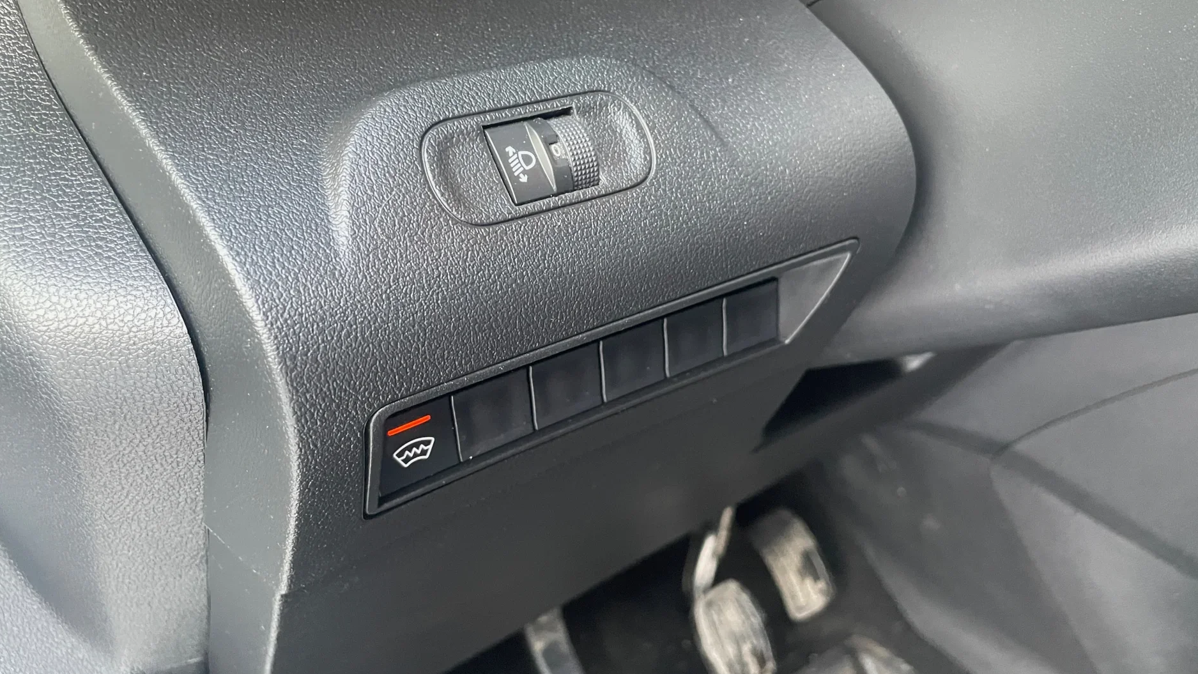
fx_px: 921
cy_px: 295
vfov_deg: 40.1
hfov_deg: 66.1
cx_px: 606
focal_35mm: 29
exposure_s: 1/49
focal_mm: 4.2
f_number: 1.6
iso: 500
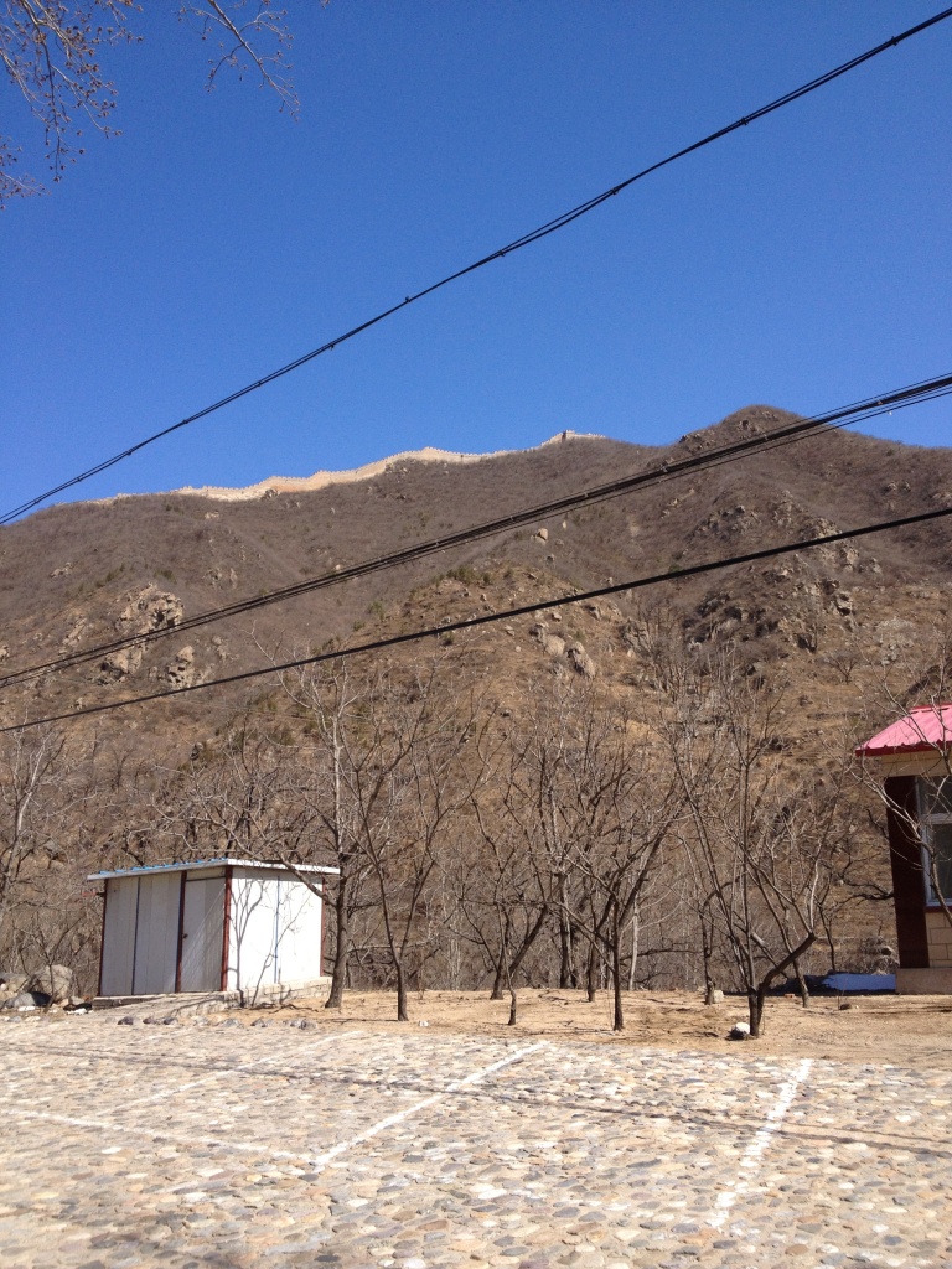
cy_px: 634
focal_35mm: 35
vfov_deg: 52.6
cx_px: 476
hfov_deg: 40.7
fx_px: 1283
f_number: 2.4
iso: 64
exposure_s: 1/1534
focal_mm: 4.28
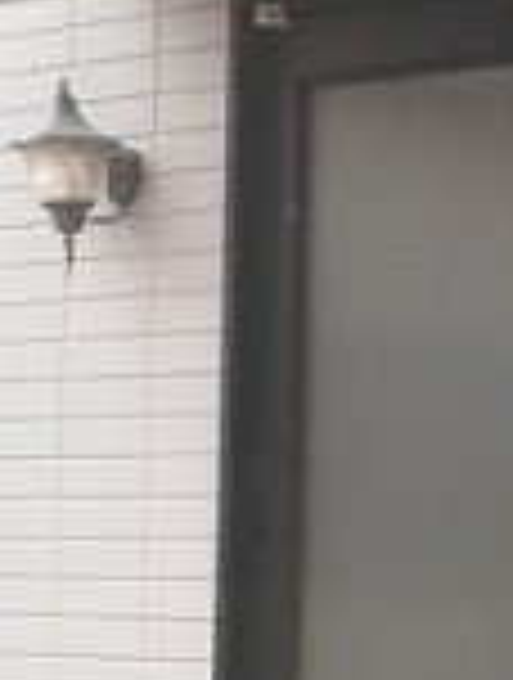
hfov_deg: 12.0
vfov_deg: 16.5
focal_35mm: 118
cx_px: 792
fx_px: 2322
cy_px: 561
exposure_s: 1/250
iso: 80
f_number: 2.8
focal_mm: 4.7
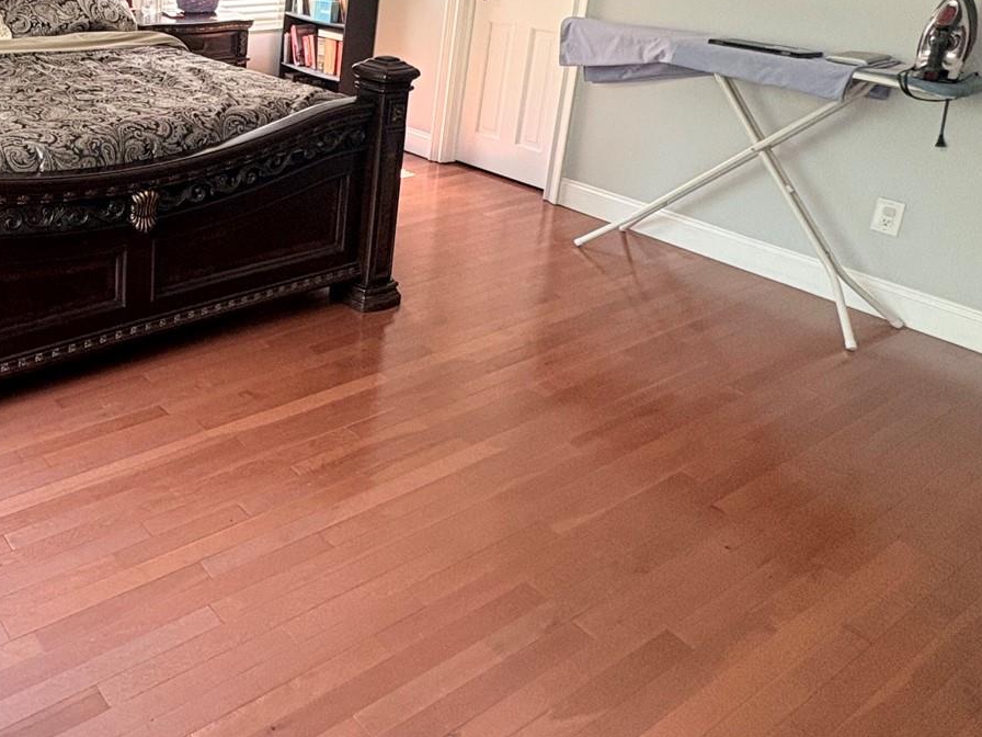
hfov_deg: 51.4
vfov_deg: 42.1
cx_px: 133
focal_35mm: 32
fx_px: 908
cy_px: 143
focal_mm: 2.22
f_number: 2.2
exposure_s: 1/63
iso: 200
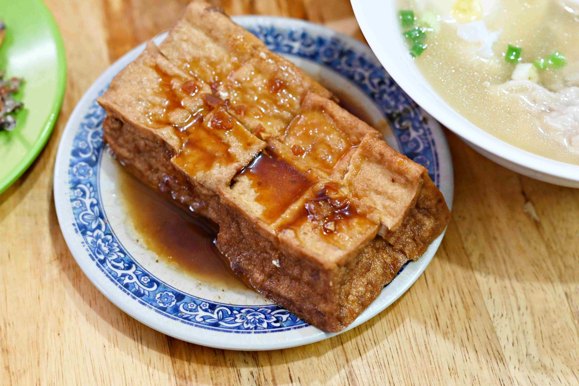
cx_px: 290
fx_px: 1206
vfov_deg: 18.2
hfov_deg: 27.0
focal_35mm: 75
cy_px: 193
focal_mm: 50
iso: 2200
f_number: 3.2
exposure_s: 1/200
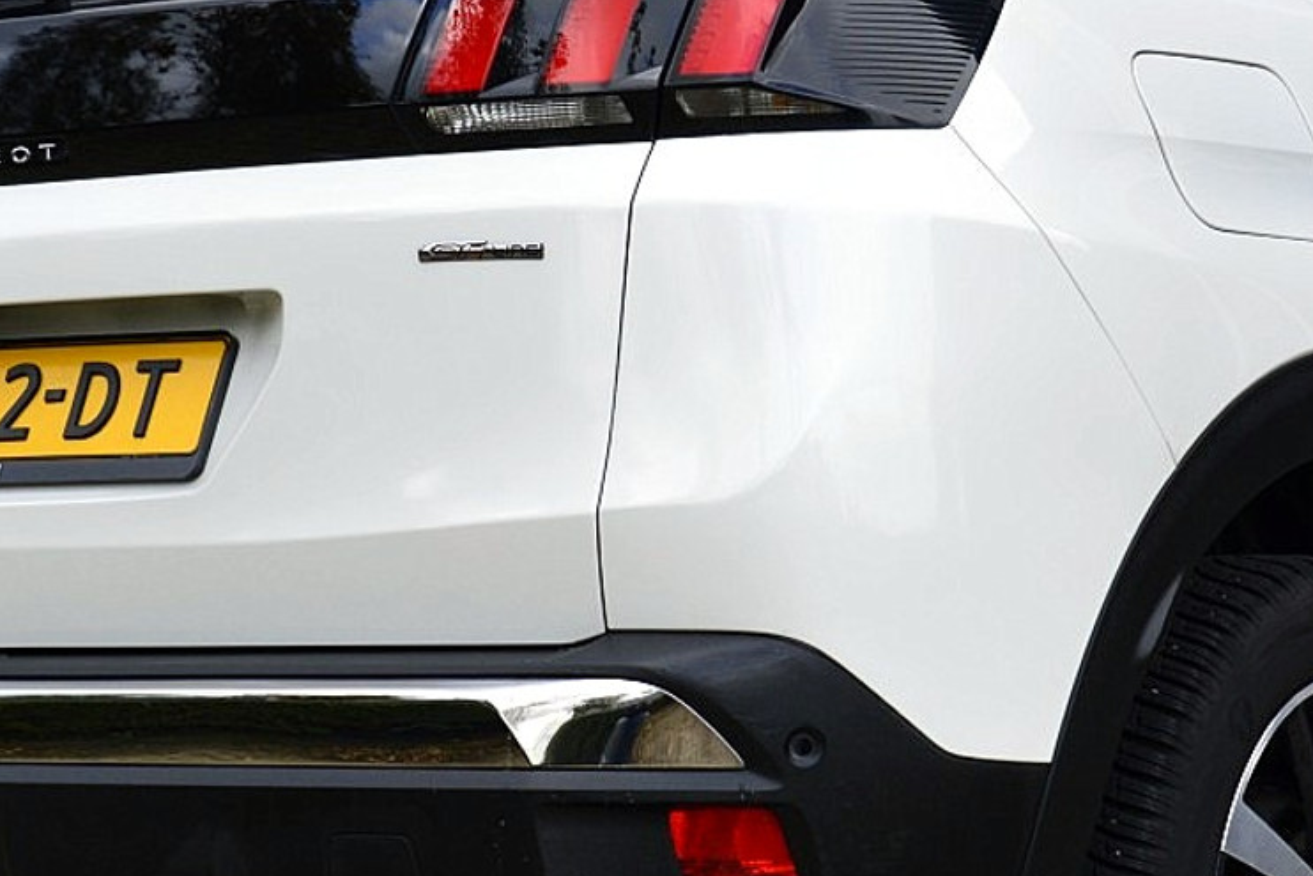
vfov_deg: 10.4
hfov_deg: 15.5
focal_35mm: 132
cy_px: 416
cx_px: 864
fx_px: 4815
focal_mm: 34
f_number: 9
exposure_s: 1/160
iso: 400
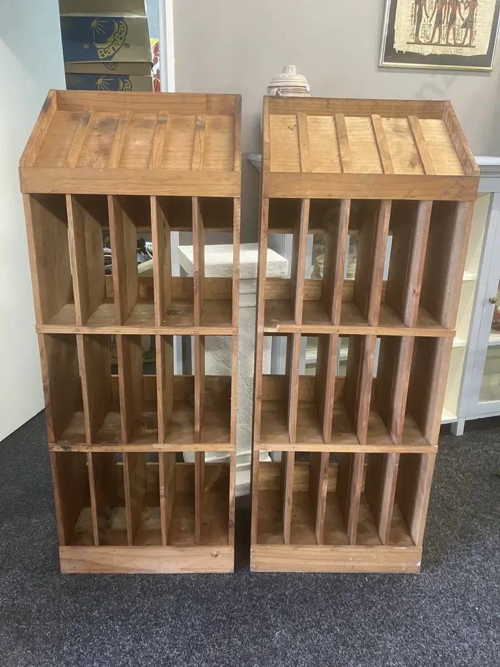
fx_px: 539
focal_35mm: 28
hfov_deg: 49.7
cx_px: 250
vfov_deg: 63.4
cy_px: 334
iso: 250
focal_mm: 3.99
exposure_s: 1/33
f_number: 1.8
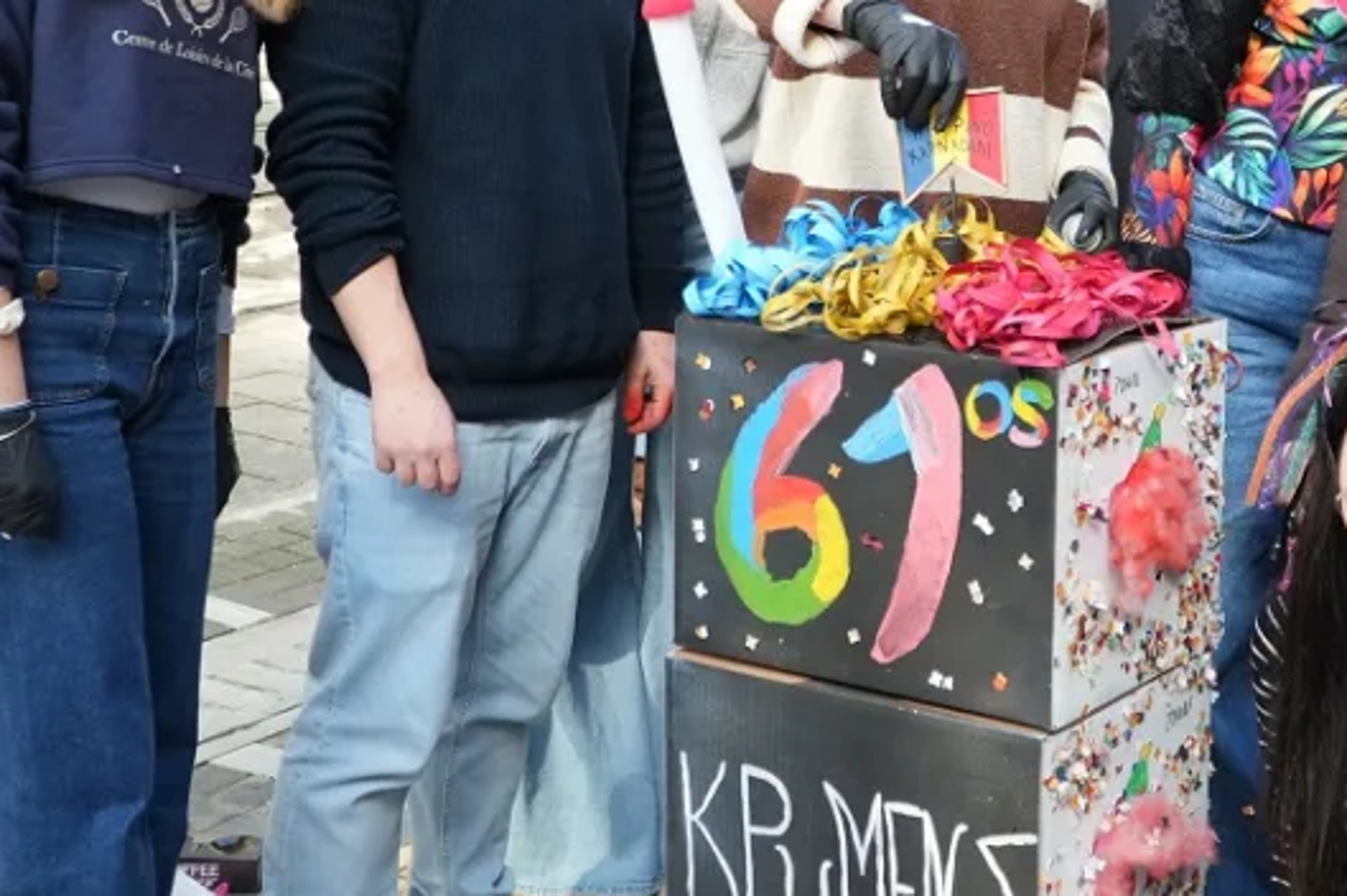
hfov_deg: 33.0
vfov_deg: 22.4
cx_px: 950
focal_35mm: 60
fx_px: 2244
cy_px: 216
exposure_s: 1/500
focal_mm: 21
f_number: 4
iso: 500
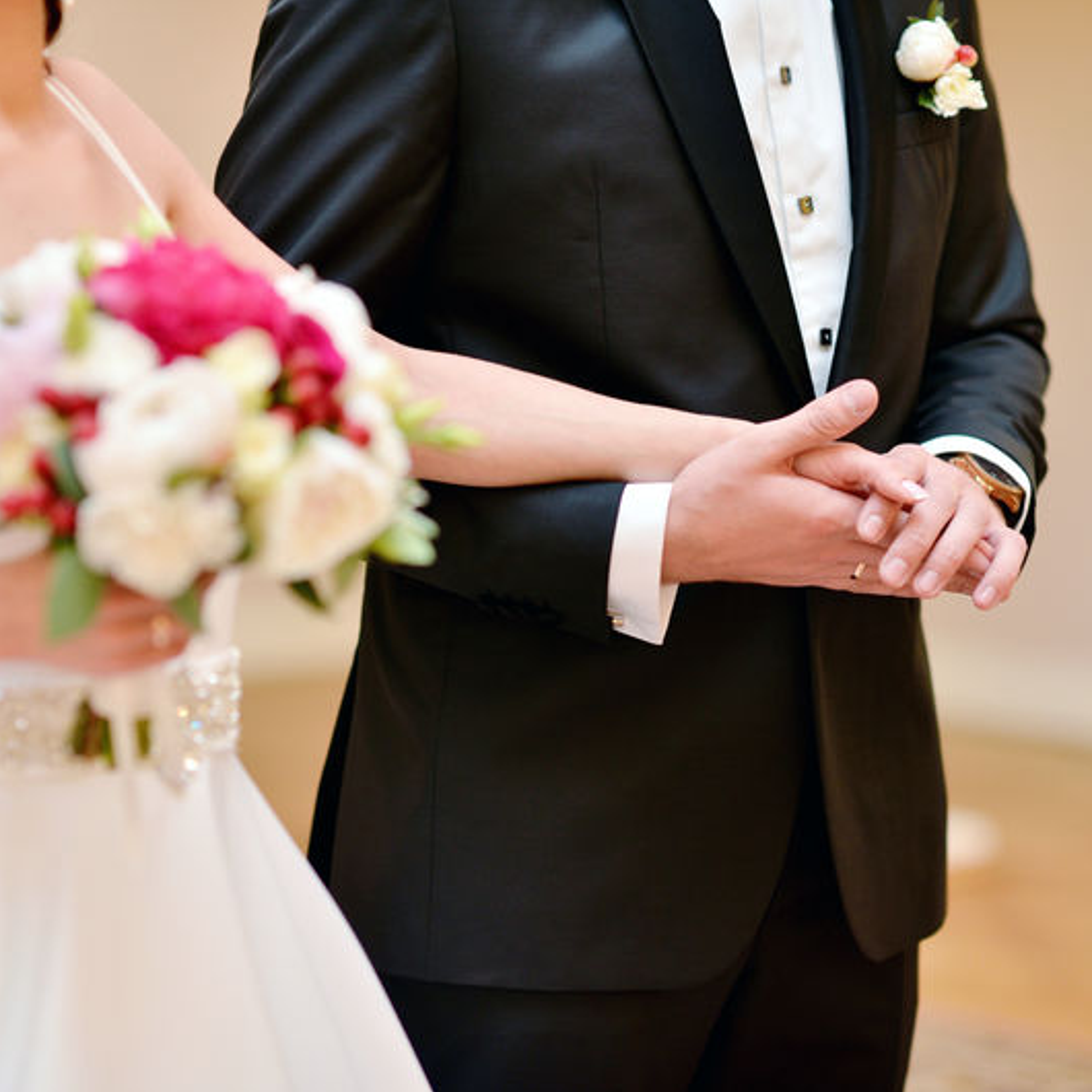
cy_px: 546
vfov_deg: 16.0
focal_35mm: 109
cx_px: 457
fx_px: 3890
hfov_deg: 16.0
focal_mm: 85
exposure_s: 1/200
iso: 400
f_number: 2.2
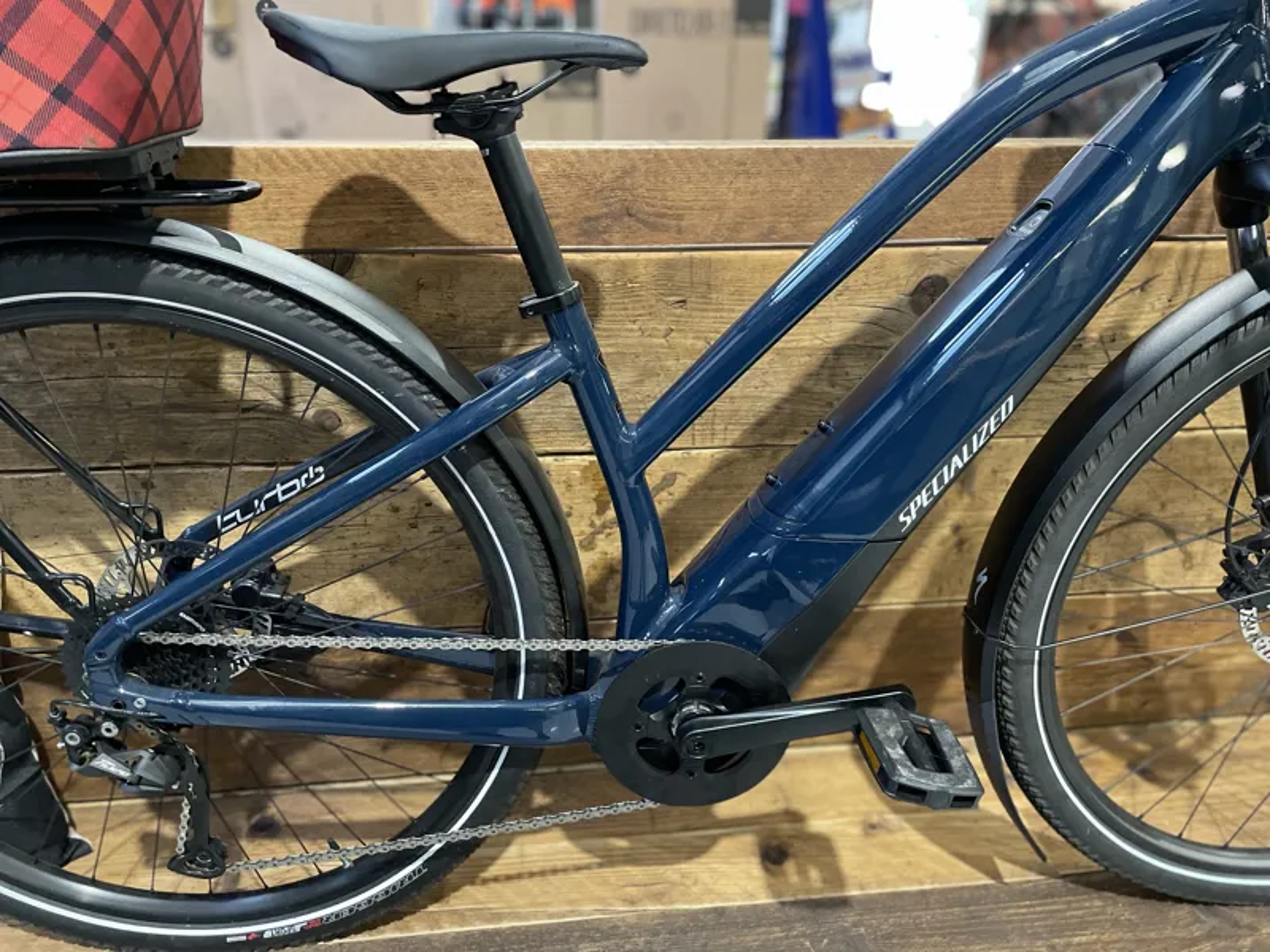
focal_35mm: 26
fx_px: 954
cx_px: 635
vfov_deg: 53.1
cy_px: 476
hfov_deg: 67.3
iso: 500
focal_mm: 4.2
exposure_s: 1/50
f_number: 1.6
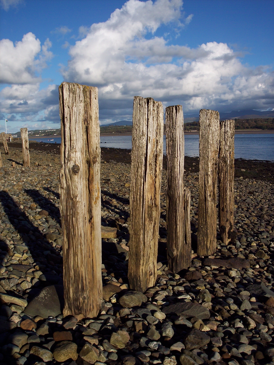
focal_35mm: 39
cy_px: 182
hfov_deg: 36.8
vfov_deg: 47.9
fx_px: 412
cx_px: 137
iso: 100
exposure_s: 1/750
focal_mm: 8
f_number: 5.6
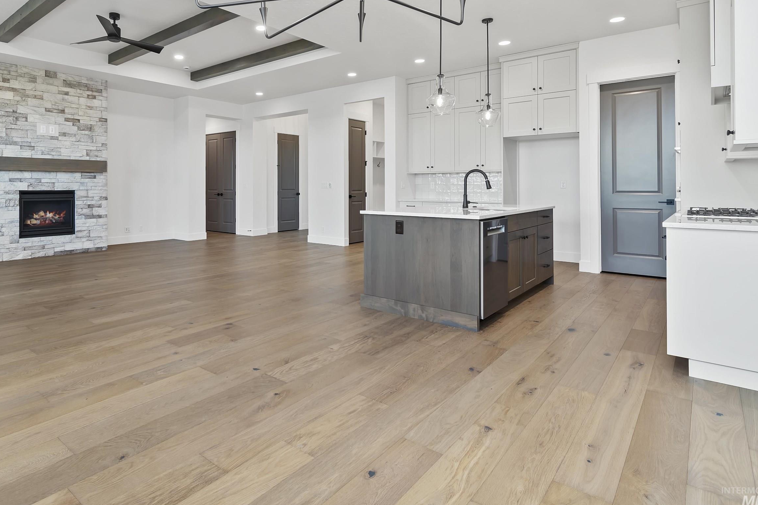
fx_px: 421
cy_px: 188
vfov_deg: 61.1
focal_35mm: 20
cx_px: 292
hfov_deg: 82.6
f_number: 6.3
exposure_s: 1/2.5
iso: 320
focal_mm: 10
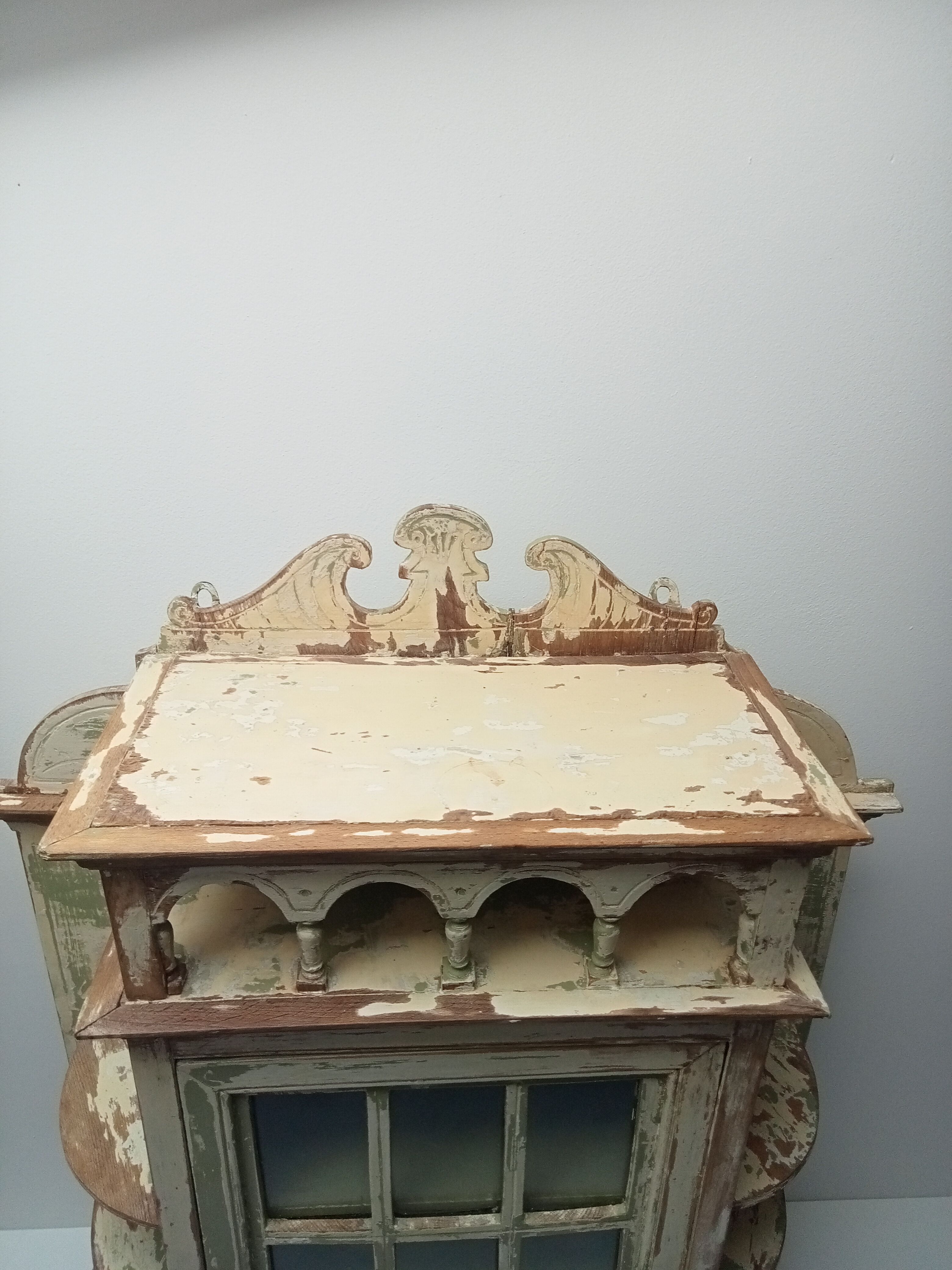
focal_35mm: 28
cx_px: 476
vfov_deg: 63.4
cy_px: 635
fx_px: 1027
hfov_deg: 49.7
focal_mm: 3.46
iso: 132
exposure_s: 1/100
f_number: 2.2
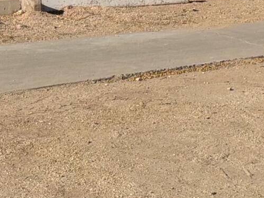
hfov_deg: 13.5
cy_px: -90
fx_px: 1105
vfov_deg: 9.9
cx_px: 14
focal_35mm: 145
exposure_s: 1/6711
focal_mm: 6.76
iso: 80
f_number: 1.78
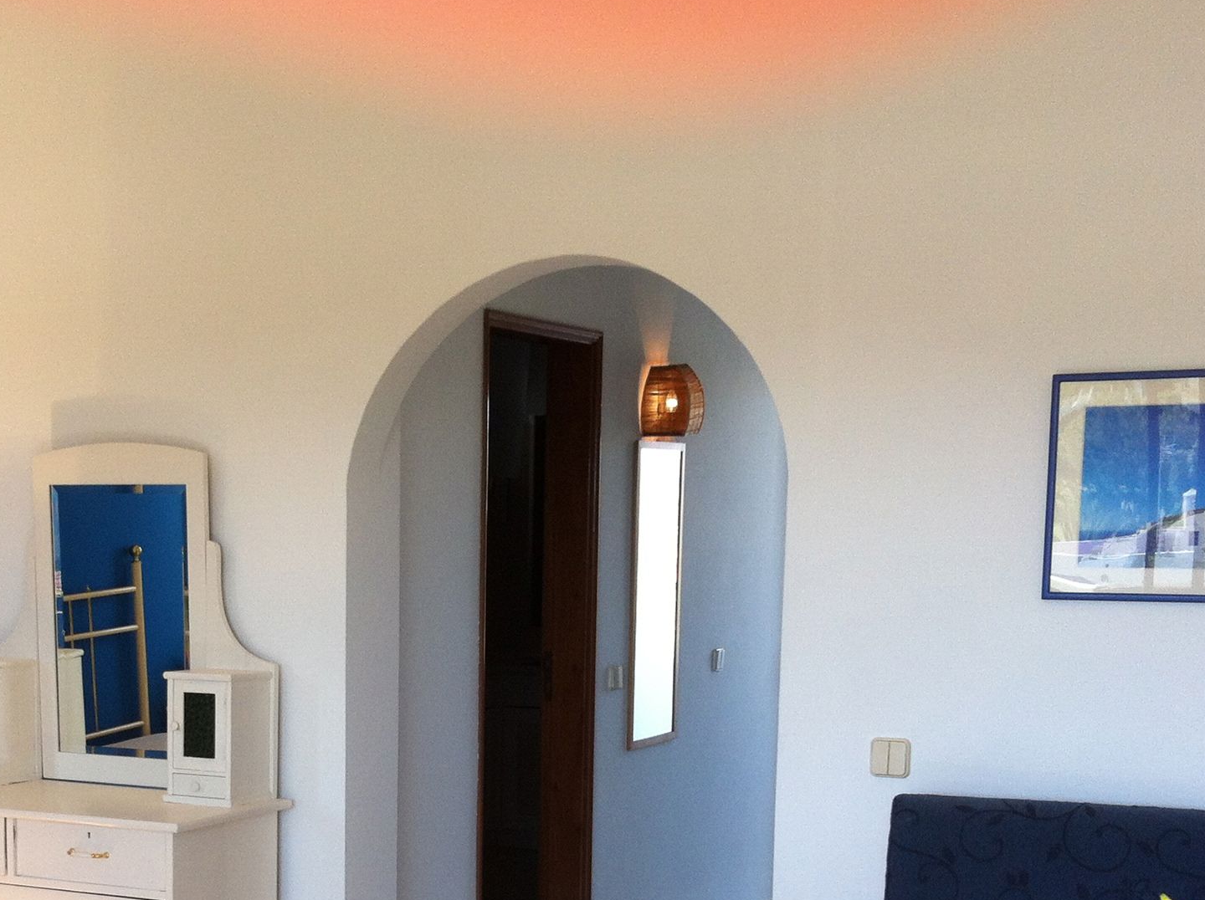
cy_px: 770
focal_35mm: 63
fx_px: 2190
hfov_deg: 30.5
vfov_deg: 22.8
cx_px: 368
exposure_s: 1/127
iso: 80
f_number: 2.8
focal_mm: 3.85
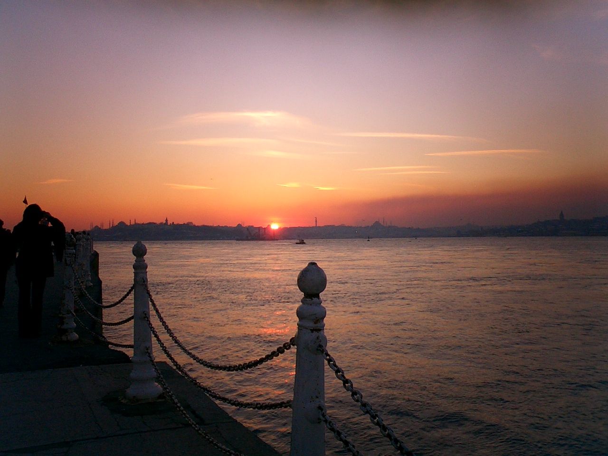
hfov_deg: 50.1
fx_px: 650
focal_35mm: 37
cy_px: 228
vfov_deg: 38.7
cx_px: 304
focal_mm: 5.6
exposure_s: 1/400
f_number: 3.5
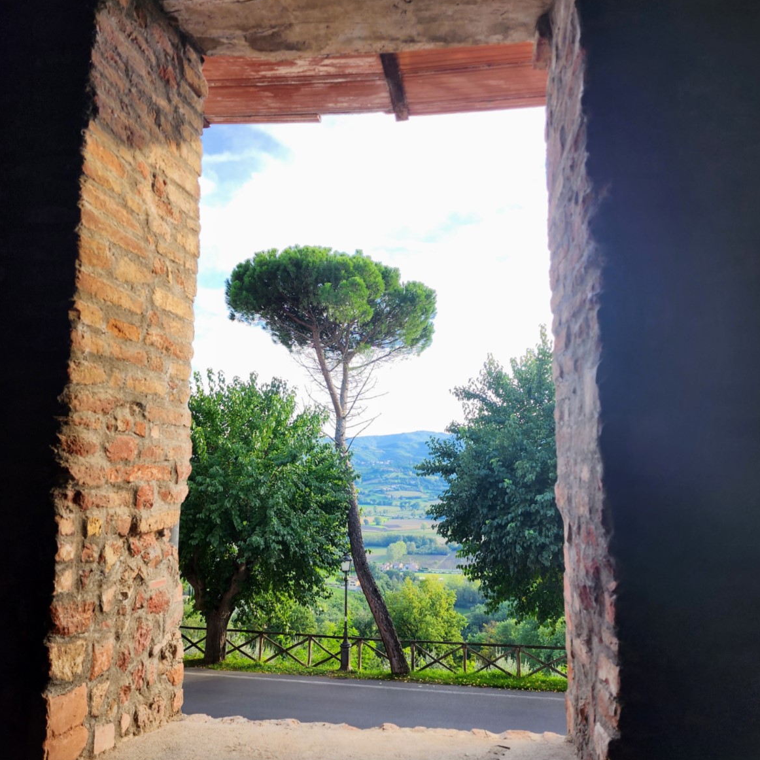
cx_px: 381
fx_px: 696
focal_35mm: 28
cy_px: 400
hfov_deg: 57.3
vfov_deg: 57.3
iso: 12
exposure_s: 1/141
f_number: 1.8
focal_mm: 6.4
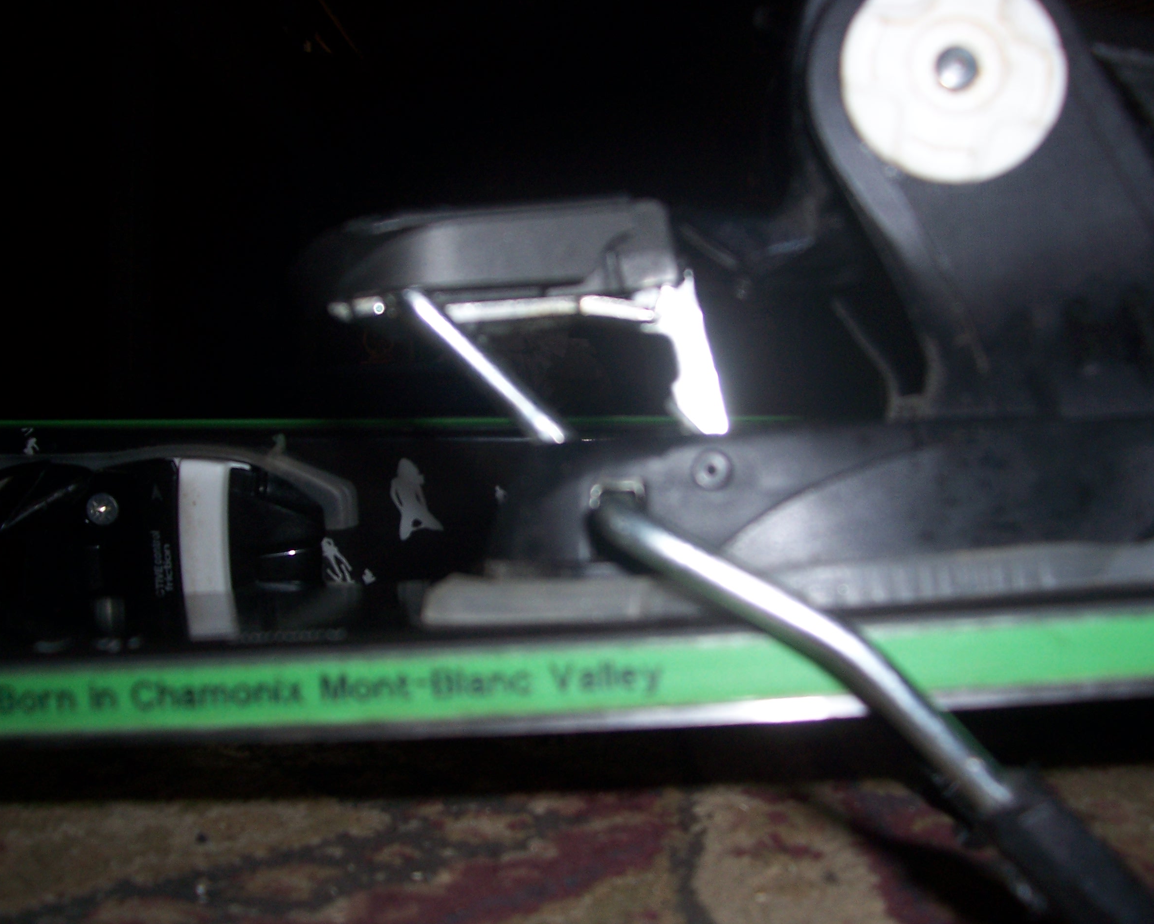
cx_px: 574
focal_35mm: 36
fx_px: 1230
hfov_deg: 50.3
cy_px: 461
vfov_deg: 41.2
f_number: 2.7
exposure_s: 1/60
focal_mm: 5.6
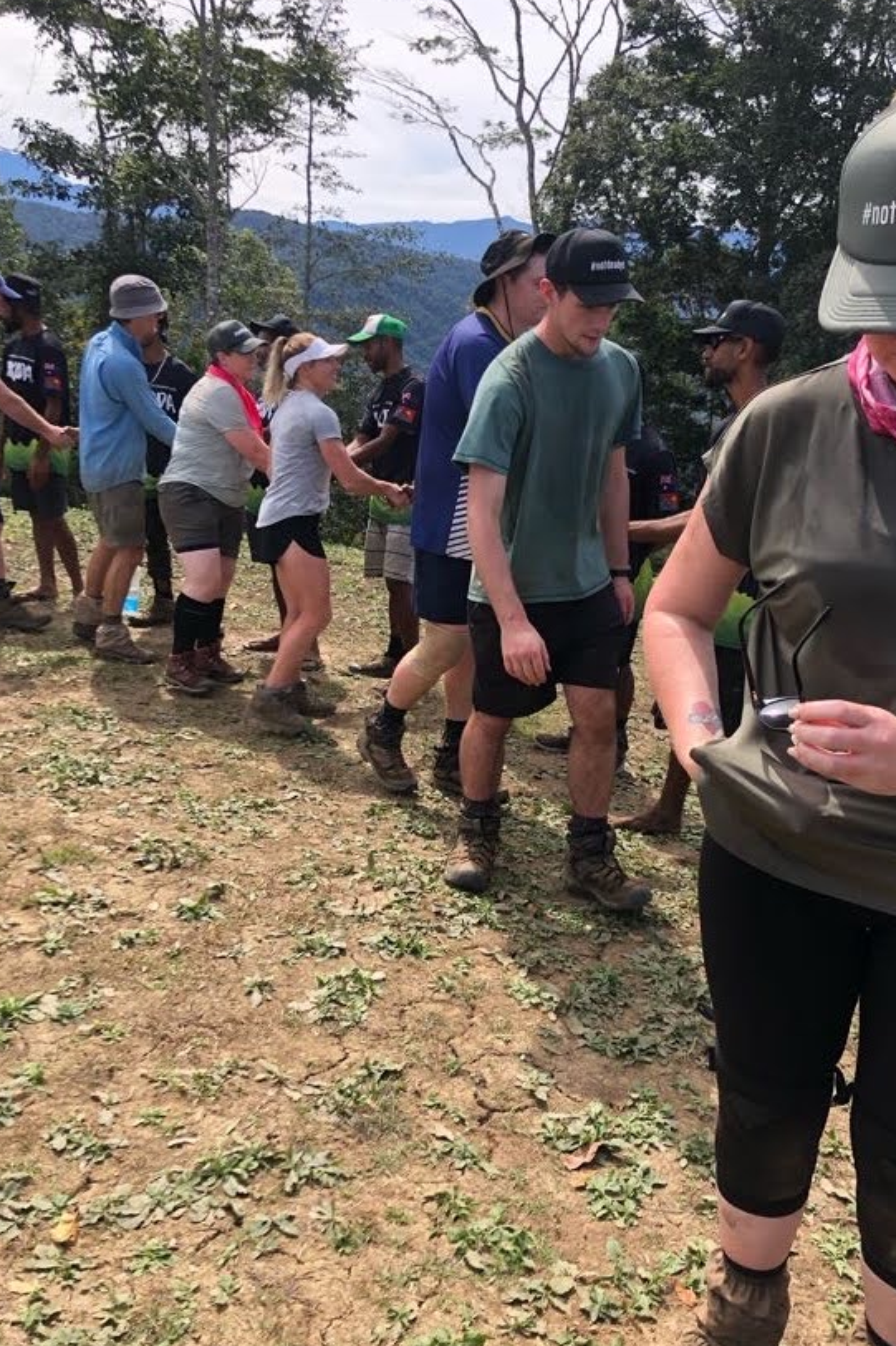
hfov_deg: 43.5
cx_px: 493
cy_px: 668
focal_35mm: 30
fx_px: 1120
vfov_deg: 61.9
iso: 20
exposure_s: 1/600
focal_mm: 3.99
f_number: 1.8
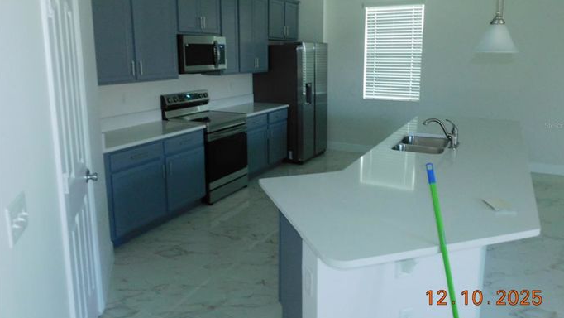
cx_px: 287
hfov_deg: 69.8
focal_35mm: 27
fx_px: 404
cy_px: 125
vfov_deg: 42.7
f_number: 3.3
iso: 400
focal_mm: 4.3
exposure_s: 1/30
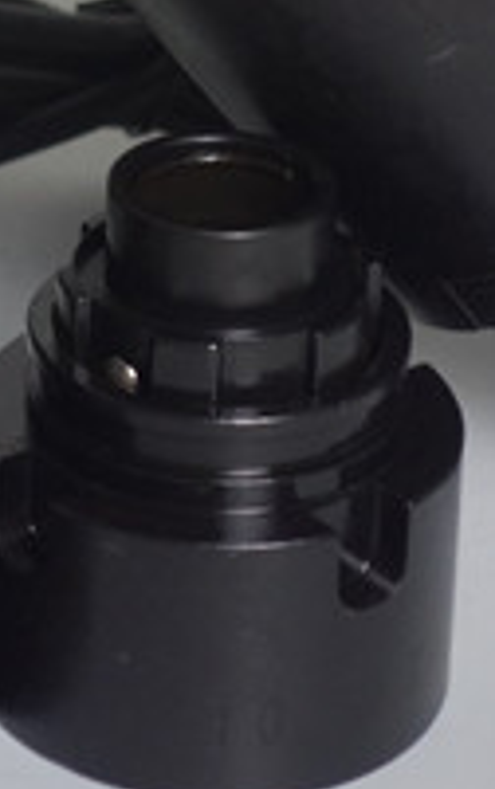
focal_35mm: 405
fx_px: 8723
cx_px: -173
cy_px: -124
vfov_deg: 5.2
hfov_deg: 3.2
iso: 1600
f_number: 4.9
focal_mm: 37.1
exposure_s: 1/30
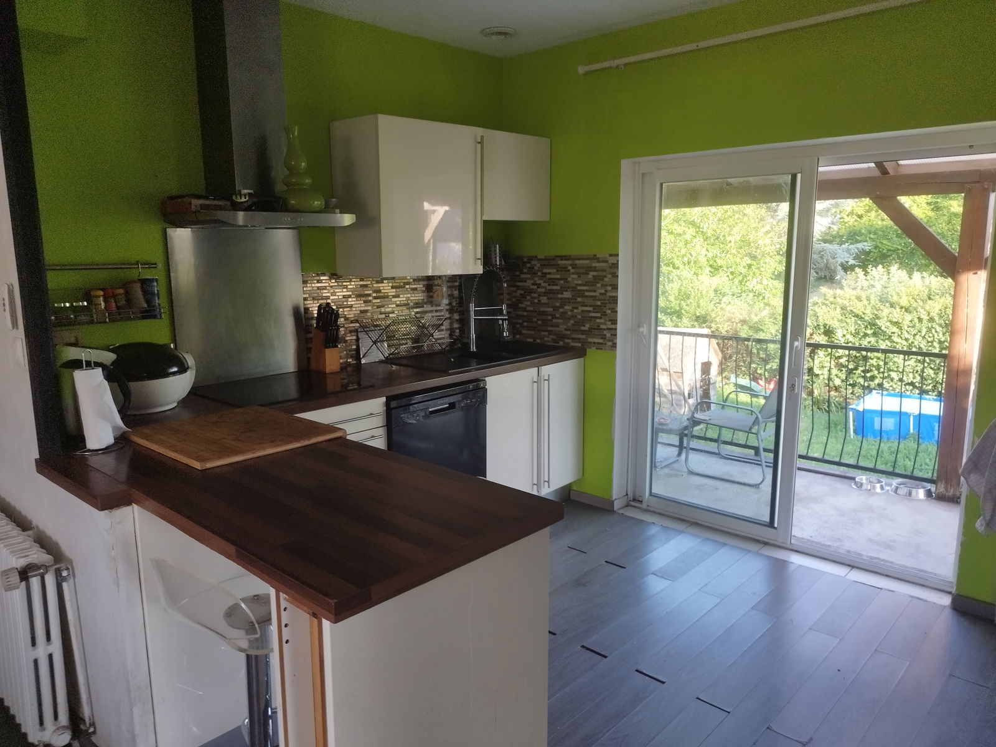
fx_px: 691
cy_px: 374
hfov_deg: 71.6
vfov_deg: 56.8
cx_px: 498
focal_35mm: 24
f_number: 1.89
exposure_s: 1/50
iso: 110
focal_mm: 5.89
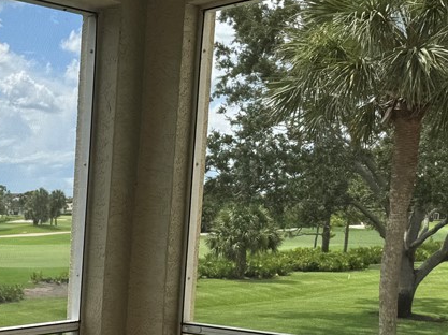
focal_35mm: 59
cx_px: -68
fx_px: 763
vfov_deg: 23.5
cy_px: 352
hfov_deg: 29.0
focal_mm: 6.76
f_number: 1.78
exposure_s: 1/3096
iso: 80
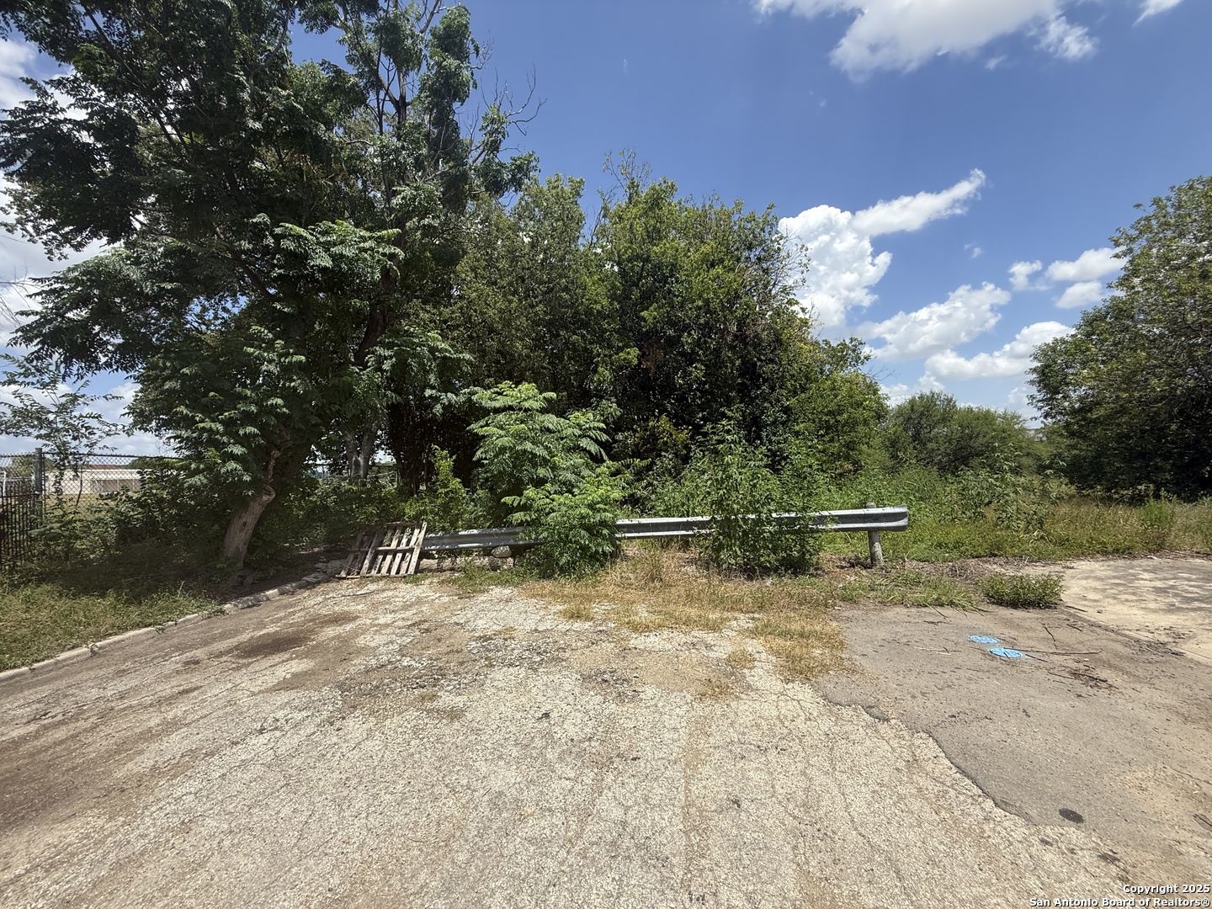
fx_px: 490
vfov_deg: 85.7
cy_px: 454
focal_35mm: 14
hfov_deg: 102.1
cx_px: 606
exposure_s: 1/1211
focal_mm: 2.22
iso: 50
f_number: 2.2
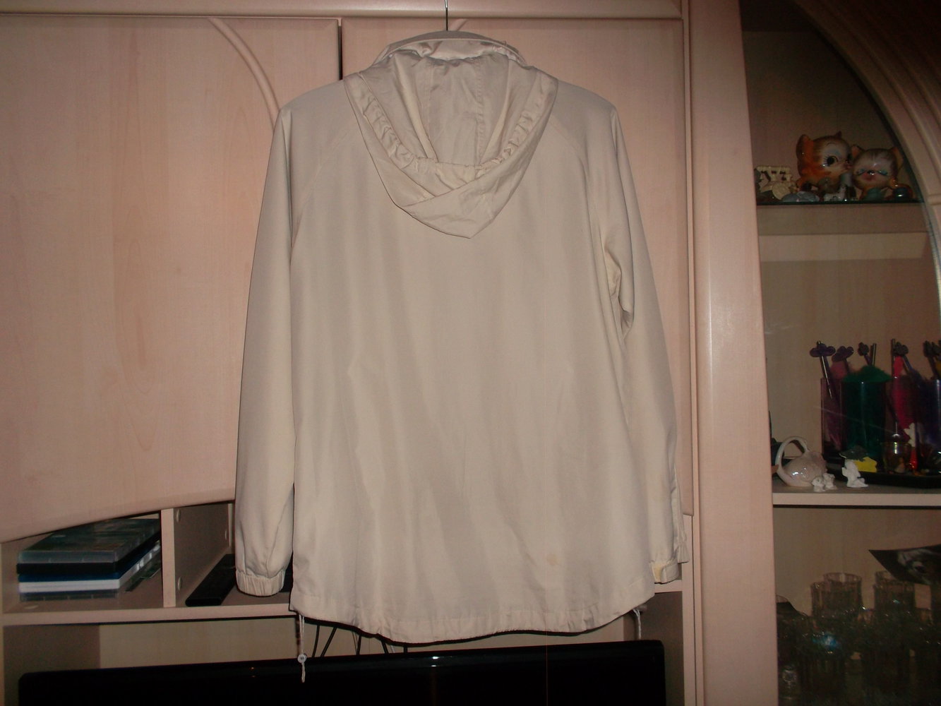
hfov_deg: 63.4
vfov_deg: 49.8
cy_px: 353
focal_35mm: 28
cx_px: 470
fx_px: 761
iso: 100
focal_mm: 4.1
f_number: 3.3
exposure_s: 1/45
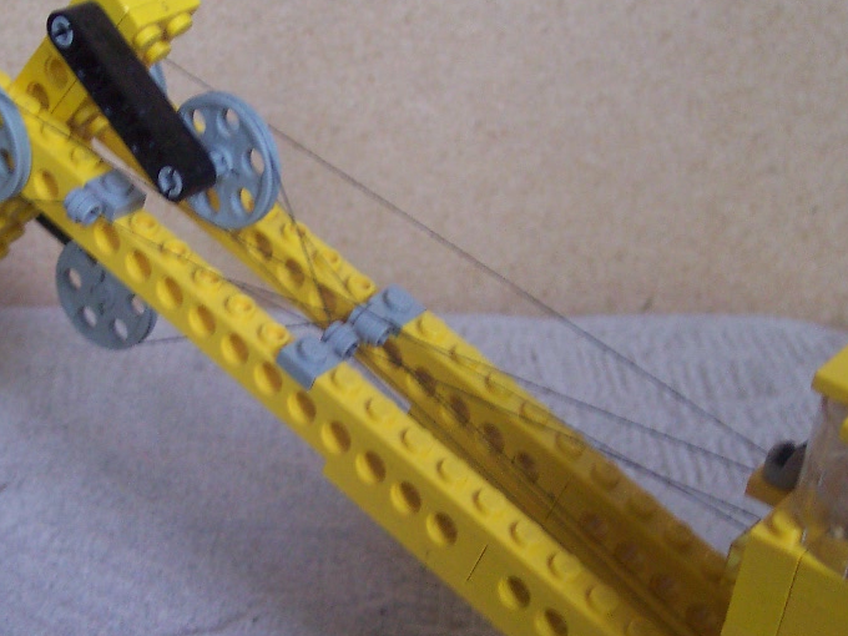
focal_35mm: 72
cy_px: 506
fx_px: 1764
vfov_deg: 20.2
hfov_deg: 26.9
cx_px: 312
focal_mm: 8
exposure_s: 1/30
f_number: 2.8
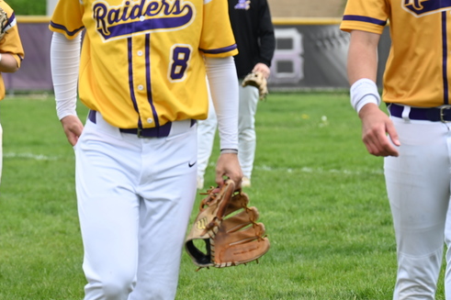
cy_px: 129
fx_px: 3657
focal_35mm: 292
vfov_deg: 4.7
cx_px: 231
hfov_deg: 7.1
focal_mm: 140
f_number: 5.6
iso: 200
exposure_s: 1/500
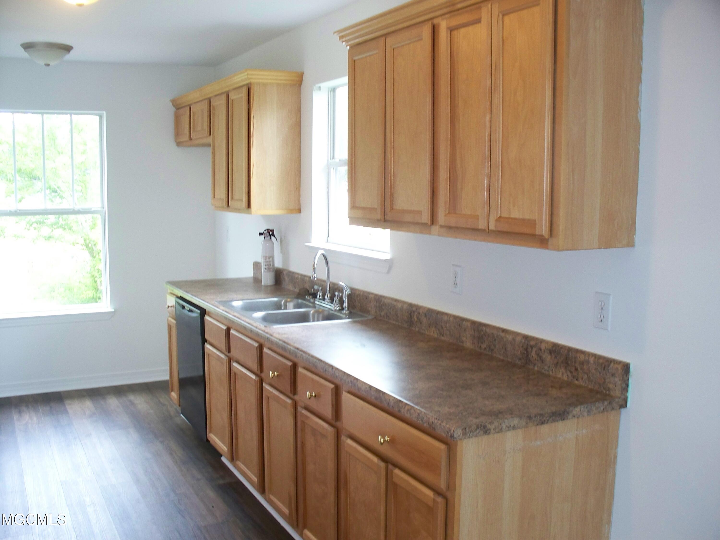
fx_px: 749
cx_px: 360
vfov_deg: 39.7
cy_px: 270
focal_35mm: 36
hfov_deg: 51.4
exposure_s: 1/60
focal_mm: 7.54
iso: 200
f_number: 2.8
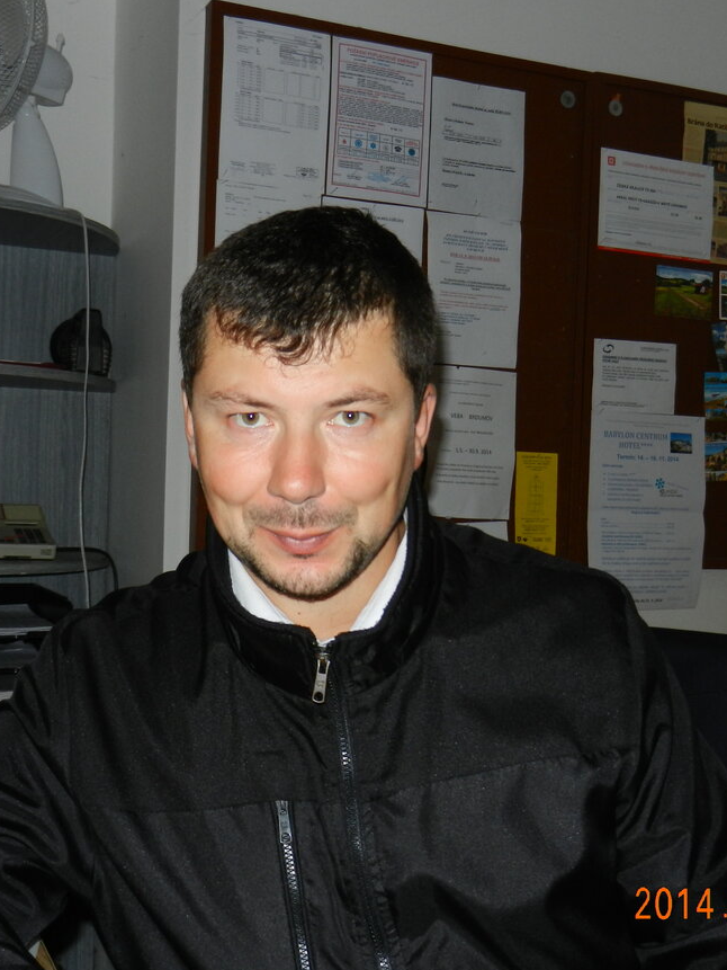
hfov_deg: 31.5
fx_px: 1288
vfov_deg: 41.2
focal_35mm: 46
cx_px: 374
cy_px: 502
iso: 200
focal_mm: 5.9
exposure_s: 1/30
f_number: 3.8
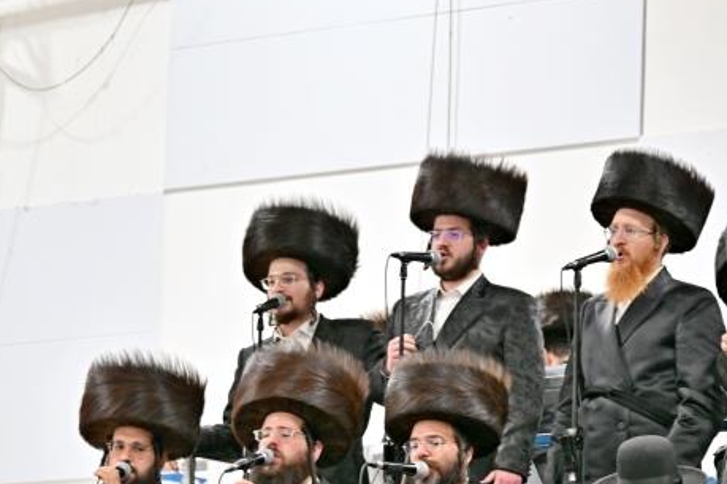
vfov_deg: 6.5
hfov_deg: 9.6
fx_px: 4281
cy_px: 496
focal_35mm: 212
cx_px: 775
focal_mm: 95
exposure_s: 1/125
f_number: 2.8
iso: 400
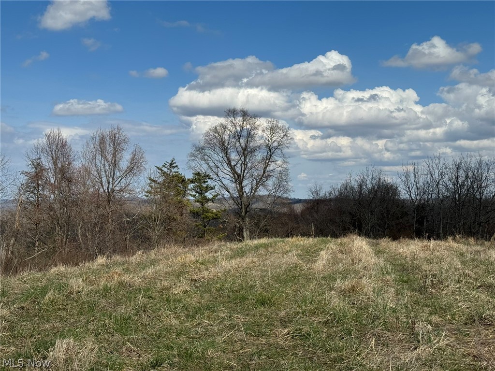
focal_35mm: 48
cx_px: 248
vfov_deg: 30.3
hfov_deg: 39.7
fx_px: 686
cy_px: 186
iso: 64
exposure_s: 1/6410
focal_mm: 6.86
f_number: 1.78
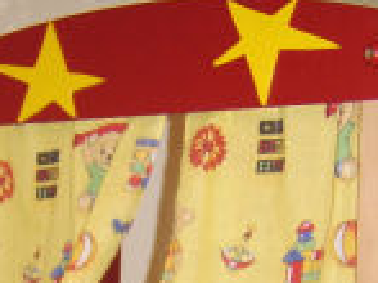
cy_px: 434
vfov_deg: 11.0
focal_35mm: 129
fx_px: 1408
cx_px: 80
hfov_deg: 15.2
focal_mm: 9.86
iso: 200
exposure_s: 1/60
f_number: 2.7
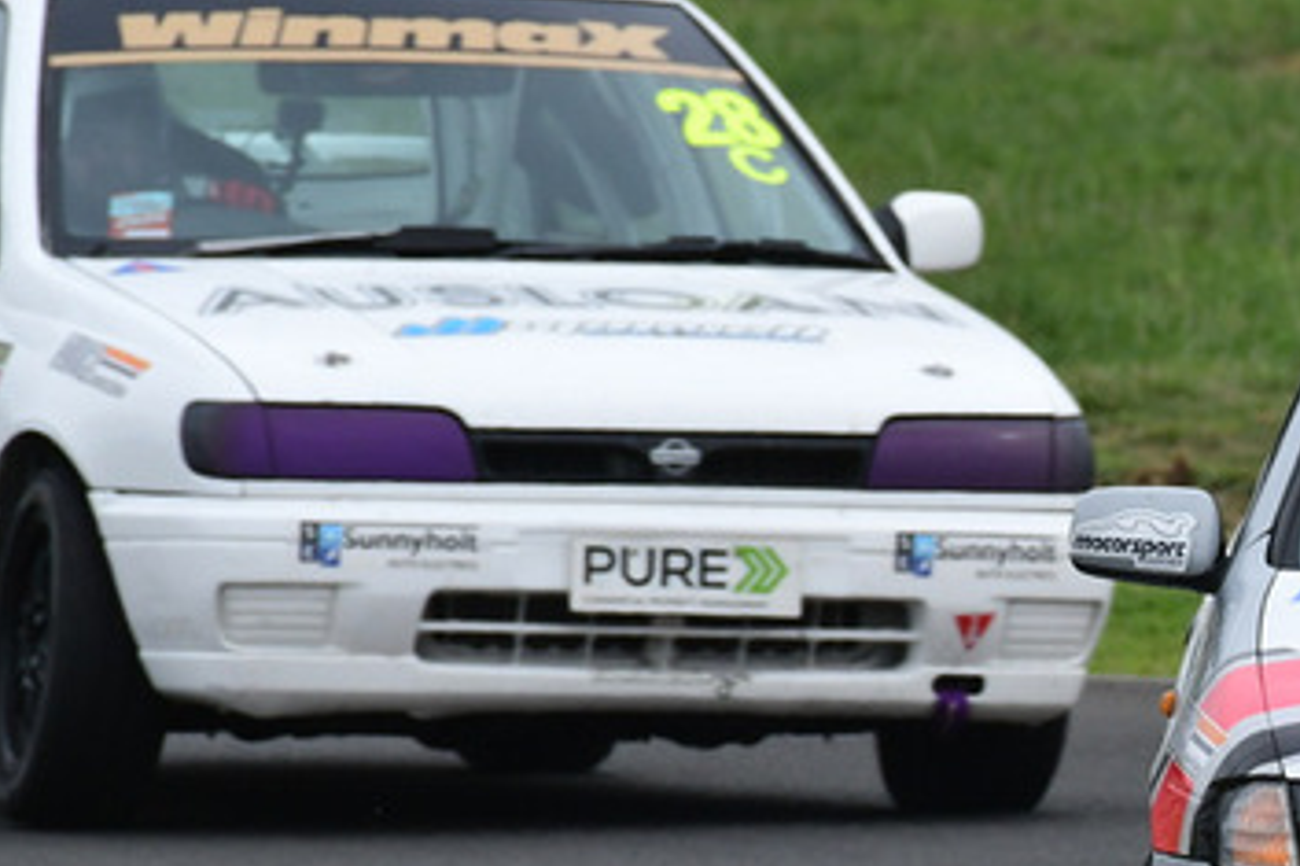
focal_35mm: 1700
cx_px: 1403
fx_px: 61357
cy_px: 597
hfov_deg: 1.2
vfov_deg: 0.8
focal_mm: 500
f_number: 11
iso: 800
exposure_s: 1/640
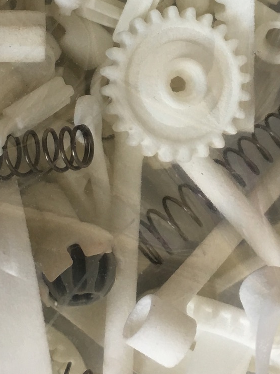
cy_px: 86
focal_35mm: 80
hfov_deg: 18.4
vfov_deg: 24.1
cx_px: 195
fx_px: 863
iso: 25
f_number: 2.2
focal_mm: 4.15
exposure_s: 1/40
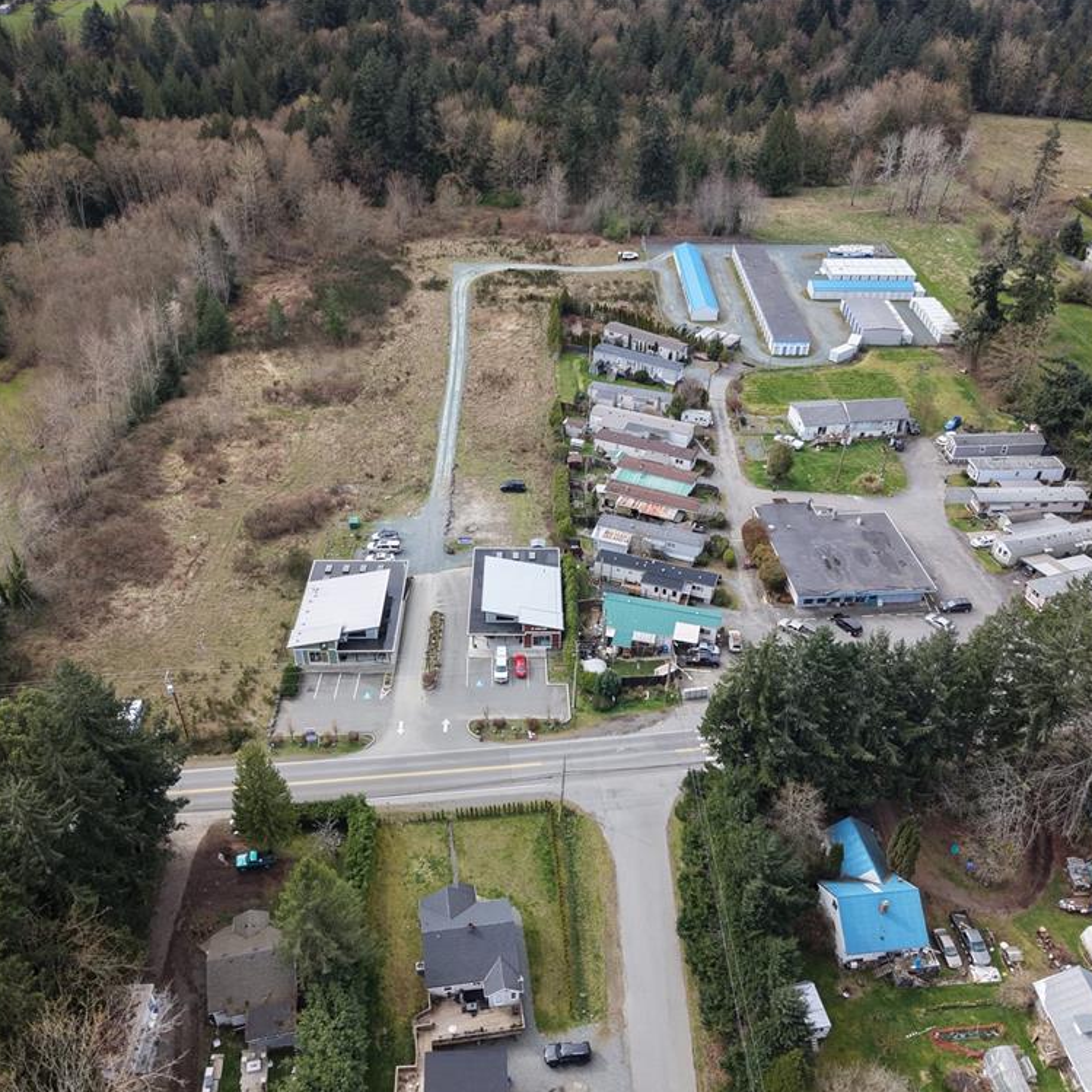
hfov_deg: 55.6
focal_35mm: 29
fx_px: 1035
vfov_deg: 55.6
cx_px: 523
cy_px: 555
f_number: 1.8
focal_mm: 8.67
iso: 340
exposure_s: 1/80
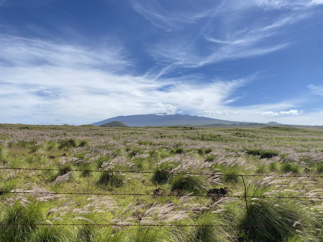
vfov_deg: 53.1
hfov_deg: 67.3
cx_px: 162
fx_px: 243
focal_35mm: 26
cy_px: 121
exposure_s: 1/6061
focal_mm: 4.25
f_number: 1.8
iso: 32
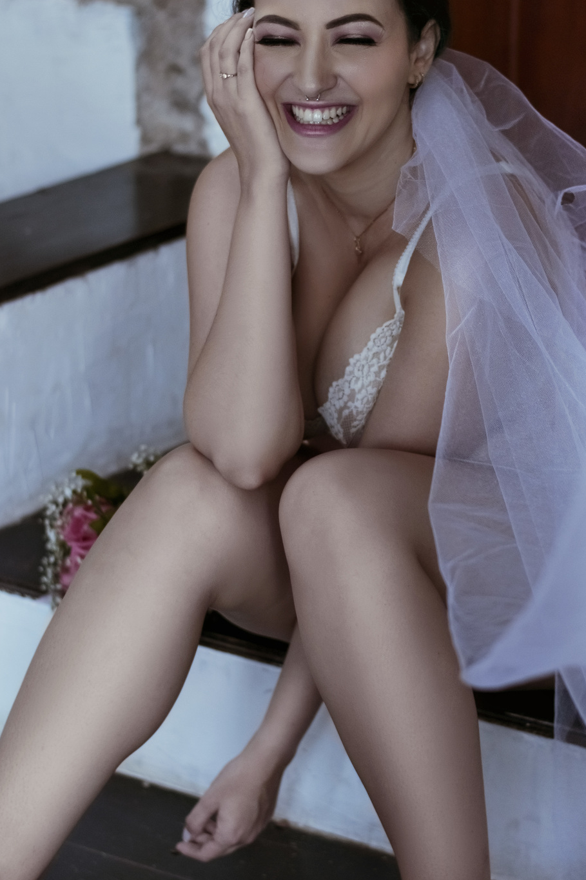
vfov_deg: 20.6
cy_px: 368
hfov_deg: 13.8
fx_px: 2418
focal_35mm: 99
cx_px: 350
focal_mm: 50
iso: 320
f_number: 2.5
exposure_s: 1/400
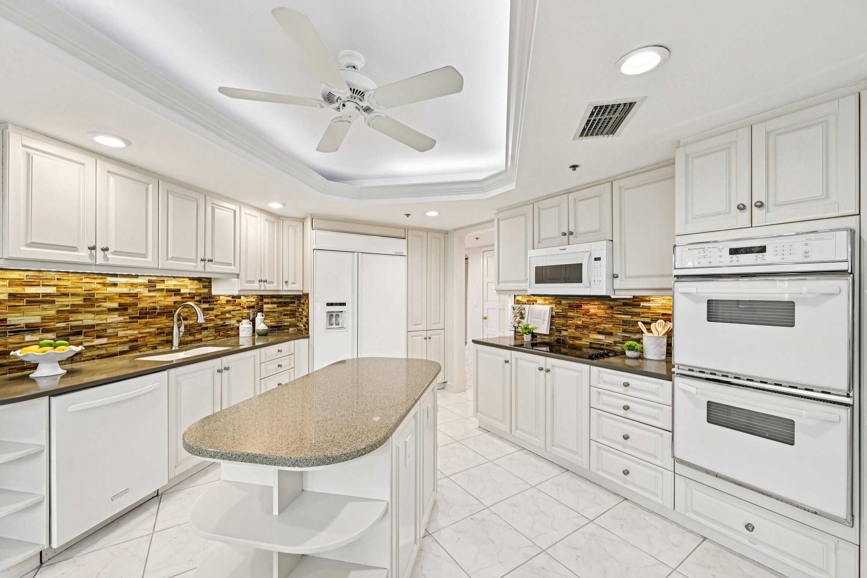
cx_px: 434
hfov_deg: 104.3
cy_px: 289
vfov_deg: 81.2
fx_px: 337
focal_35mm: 14
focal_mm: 14
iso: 400
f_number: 8
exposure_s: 1/25
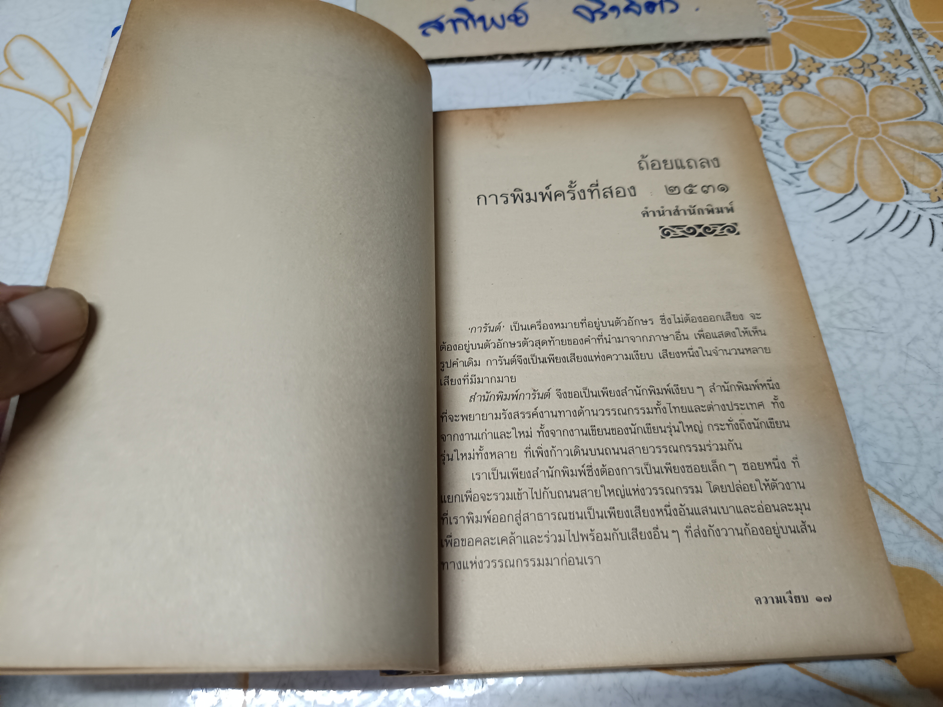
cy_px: 354
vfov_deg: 56.8
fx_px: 654
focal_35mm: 24
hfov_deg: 71.6
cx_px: 472
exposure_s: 1/33.3
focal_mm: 5.31
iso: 910
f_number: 1.7
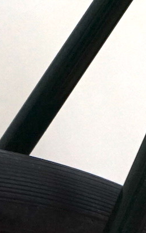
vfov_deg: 7.0
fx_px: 1849
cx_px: 228
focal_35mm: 291
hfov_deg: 4.5
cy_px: -196
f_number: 4.5
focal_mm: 51
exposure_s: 1/160
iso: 2000
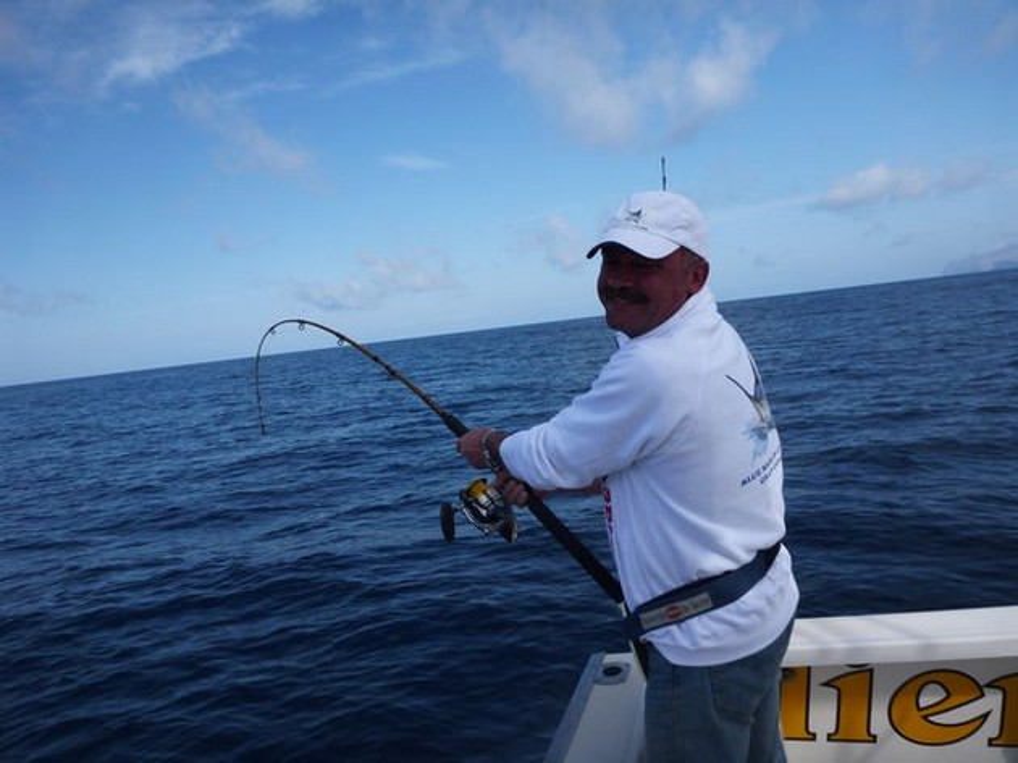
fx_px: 823
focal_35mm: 28
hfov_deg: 63.5
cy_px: 382
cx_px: 509
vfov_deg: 49.7
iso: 100
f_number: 3.3
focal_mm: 4.9
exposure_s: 1/1000
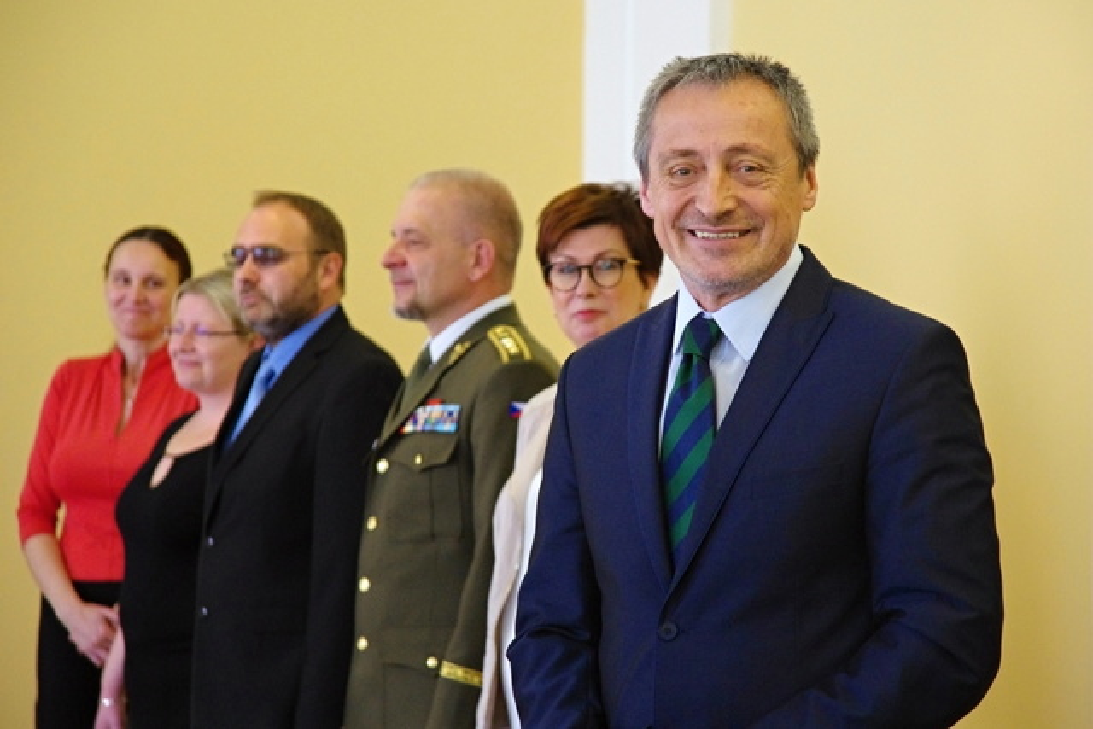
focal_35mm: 188
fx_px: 5694
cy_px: 364
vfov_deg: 7.3
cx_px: 546
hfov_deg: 11.0
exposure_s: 1/160
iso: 3200
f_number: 5.6
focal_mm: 125
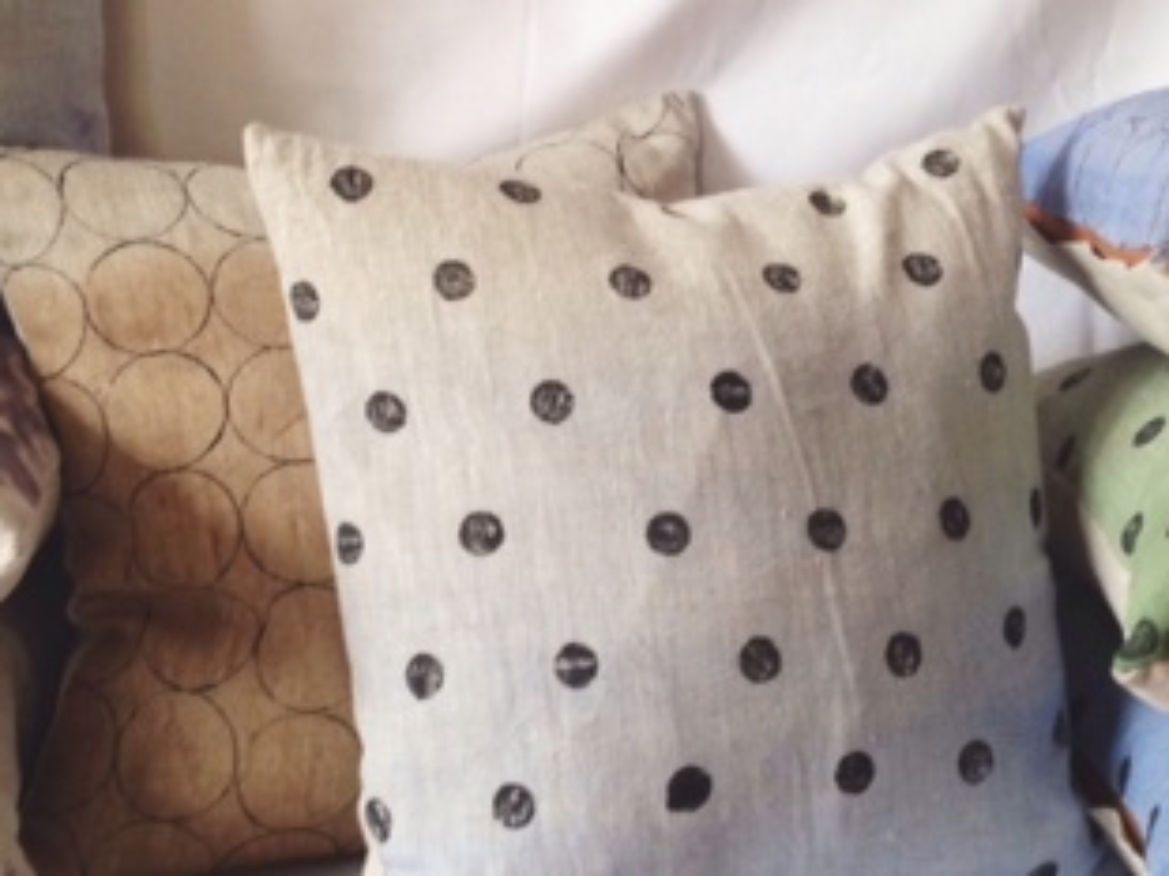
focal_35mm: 68
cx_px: 575
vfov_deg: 21.5
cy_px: 271
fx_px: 2296
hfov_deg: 28.6
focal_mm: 4.12
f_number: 2.4
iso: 100
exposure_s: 1/20
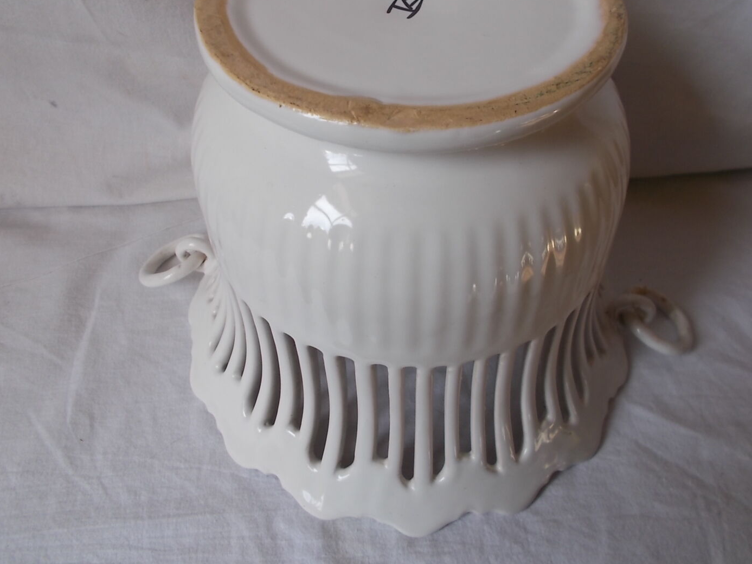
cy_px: 244
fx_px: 652
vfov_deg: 46.7
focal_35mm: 30
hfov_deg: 59.8
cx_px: 414
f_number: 3.2
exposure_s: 1/80
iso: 80
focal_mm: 4.6
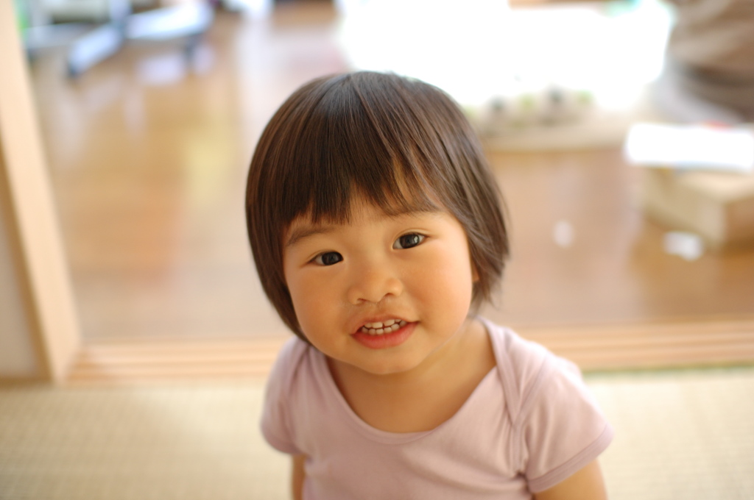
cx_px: 377
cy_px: 250
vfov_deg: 29.8
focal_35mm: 45
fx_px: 941
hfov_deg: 43.7
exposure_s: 1/40
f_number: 1.4
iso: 400
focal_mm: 30
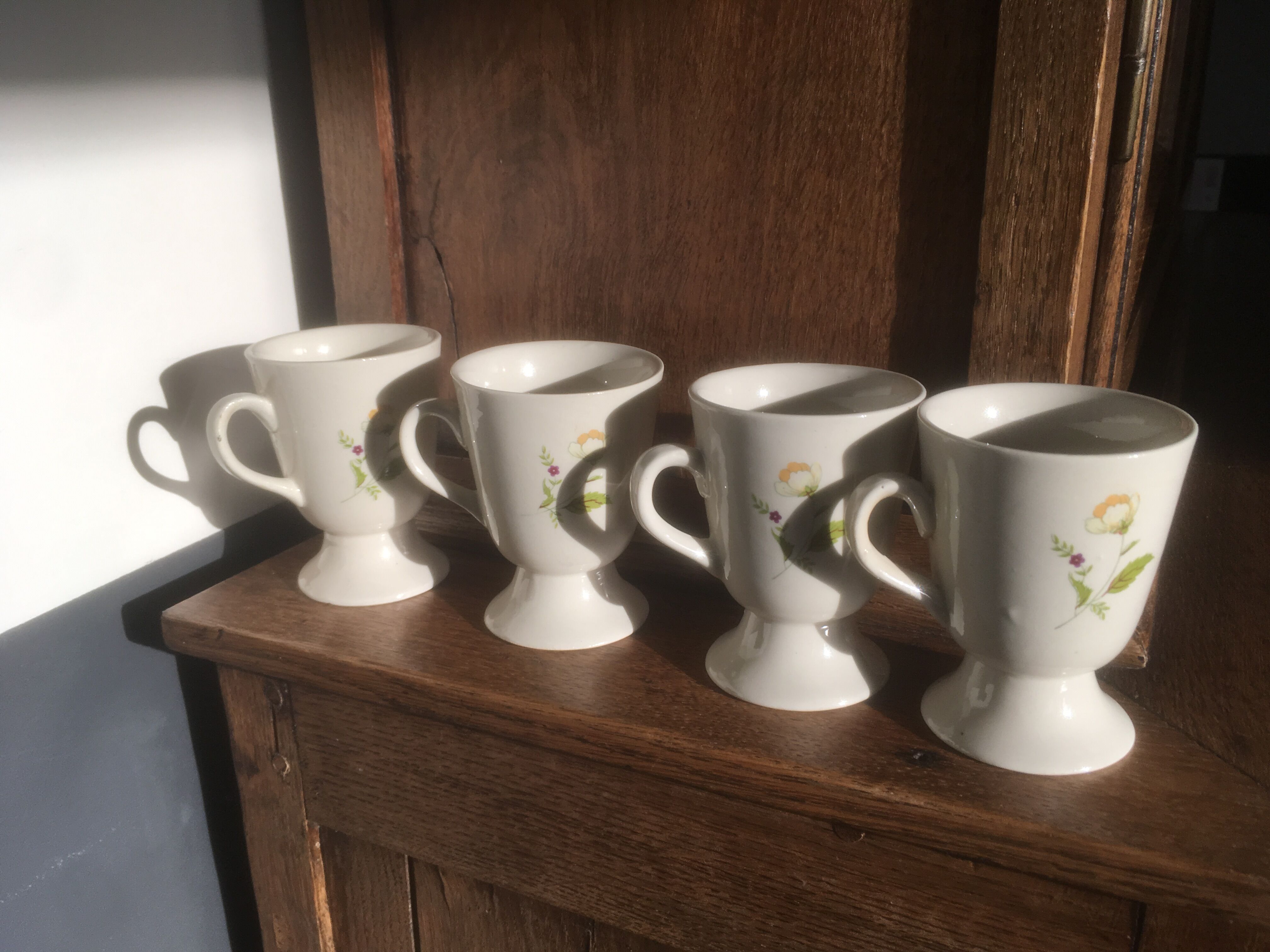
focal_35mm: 29
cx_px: 635
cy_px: 476
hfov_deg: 61.7
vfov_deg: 48.2
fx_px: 1064
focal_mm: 4.15
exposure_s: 1/549
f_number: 2.2
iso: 25
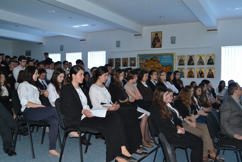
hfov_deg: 53.1
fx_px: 242
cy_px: 81
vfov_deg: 36.9
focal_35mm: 36
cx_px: 121
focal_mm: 24
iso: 1600
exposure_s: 1/100
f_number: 5.6
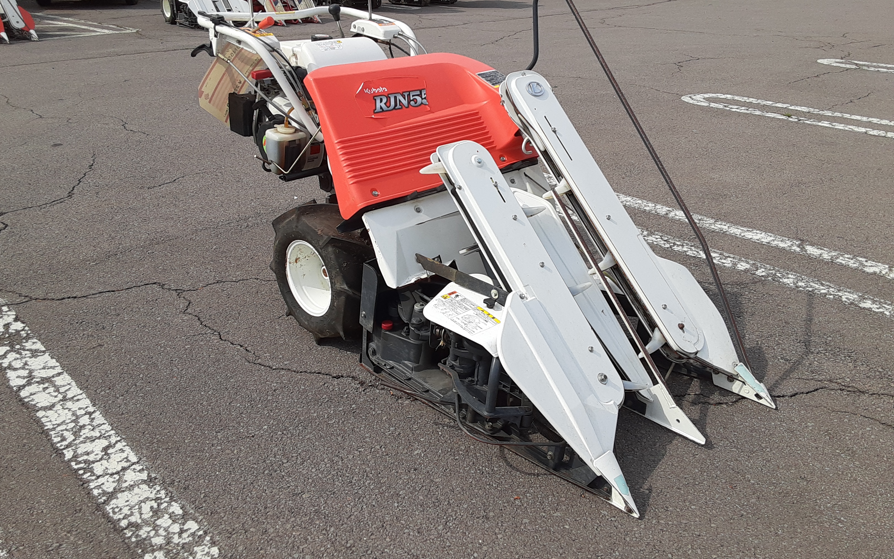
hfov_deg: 64.6
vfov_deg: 43.1
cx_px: 441
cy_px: 250
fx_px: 707
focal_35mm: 29
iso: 40
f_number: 1.9
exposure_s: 1/1538
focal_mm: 2.91
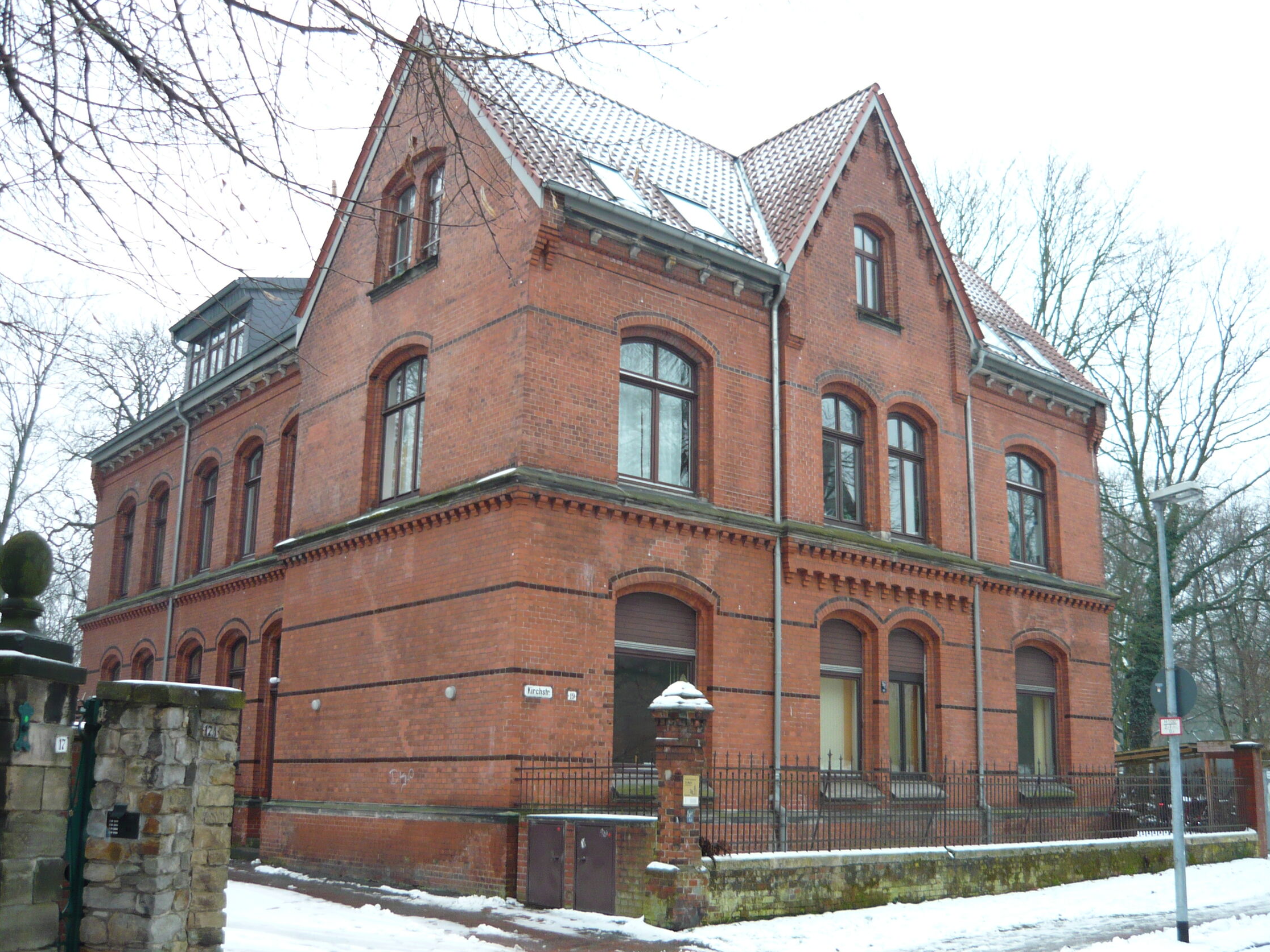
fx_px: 1247
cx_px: 644
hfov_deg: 54.0
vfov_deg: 41.8
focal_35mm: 34
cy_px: 466
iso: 160
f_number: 2.8
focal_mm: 5.5
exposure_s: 1/30
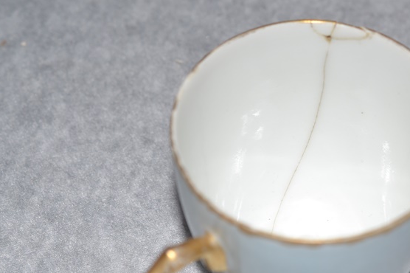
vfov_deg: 12.7
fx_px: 1229
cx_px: 328
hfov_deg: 18.8
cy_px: 115
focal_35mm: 108
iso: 100
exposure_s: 1/60
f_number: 8
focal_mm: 40
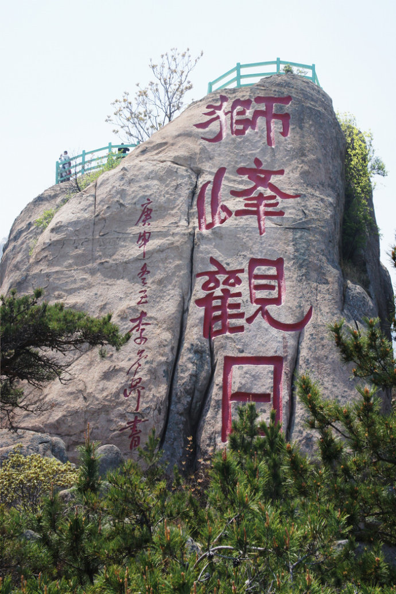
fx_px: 693
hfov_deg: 31.9
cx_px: 198
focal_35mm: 42
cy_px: 297
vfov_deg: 46.4
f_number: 8
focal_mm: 28
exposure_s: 1/400
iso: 200
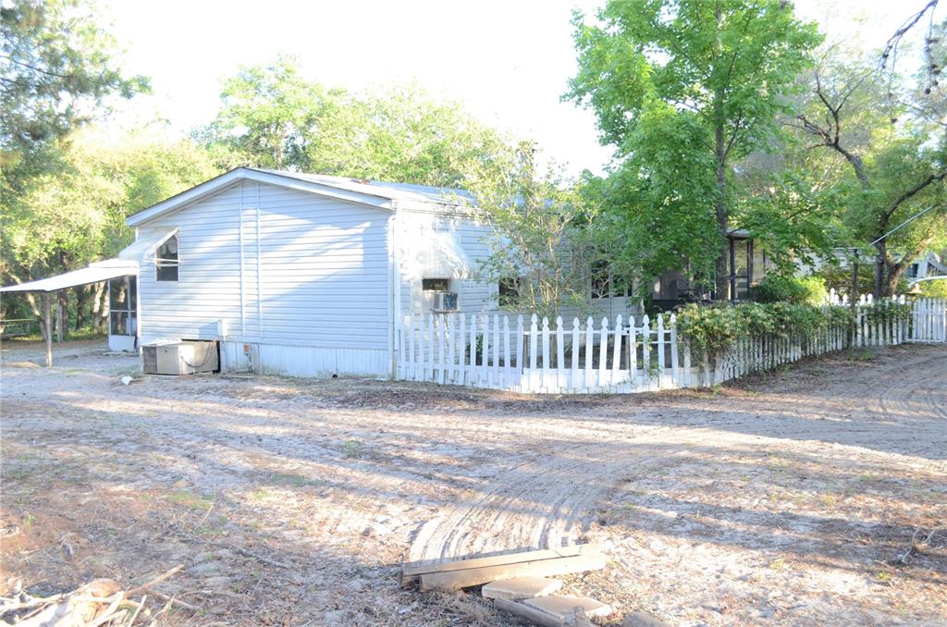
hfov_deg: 53.2
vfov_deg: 36.7
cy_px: 314
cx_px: 474
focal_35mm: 36
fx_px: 945
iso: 400
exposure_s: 1/125
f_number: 5.6
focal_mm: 24
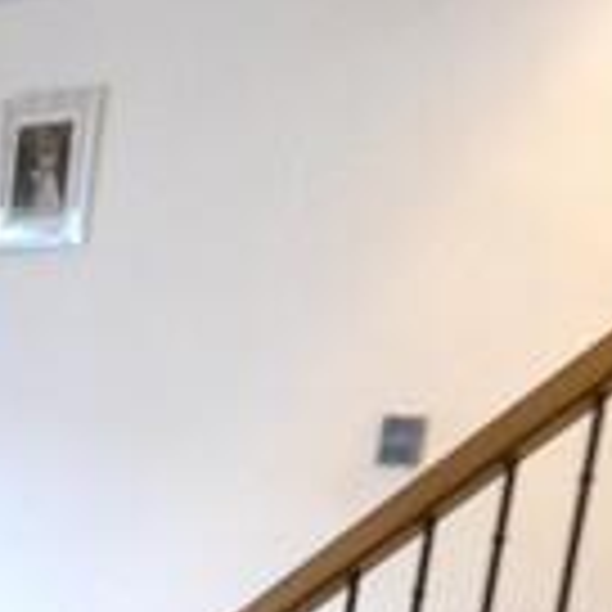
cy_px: 808
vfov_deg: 17.0
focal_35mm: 96
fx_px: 1920
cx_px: -626
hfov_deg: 14.8
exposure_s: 1/15
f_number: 3.5
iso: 3200
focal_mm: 10
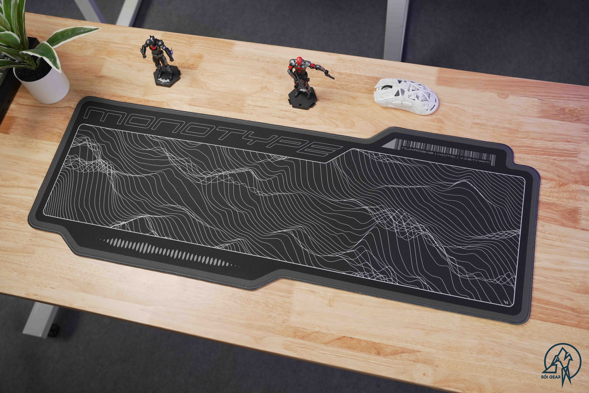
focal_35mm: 37
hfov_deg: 52.1
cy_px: 196
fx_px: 602
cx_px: 294
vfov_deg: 36.1
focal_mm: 36.8
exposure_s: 1/80
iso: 320
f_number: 5
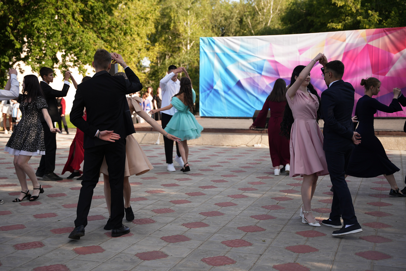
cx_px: 203
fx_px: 585
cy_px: 136
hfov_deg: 38.3
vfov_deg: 26.0
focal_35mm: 52
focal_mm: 51.9
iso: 160
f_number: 2.8
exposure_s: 1/500
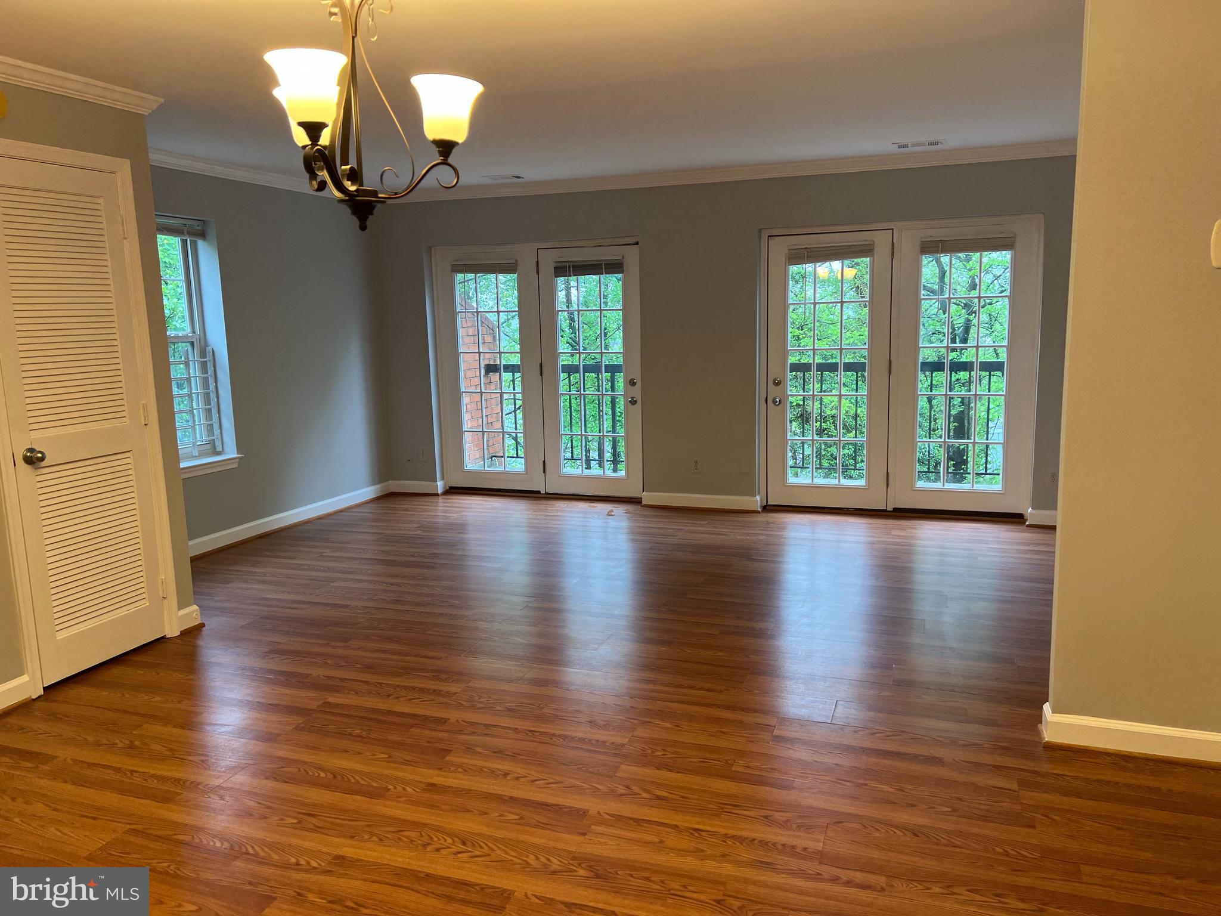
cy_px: 458
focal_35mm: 26
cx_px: 610
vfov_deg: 53.1
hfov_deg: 67.3
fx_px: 917
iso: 80
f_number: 1.5
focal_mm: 5.7
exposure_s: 1/60
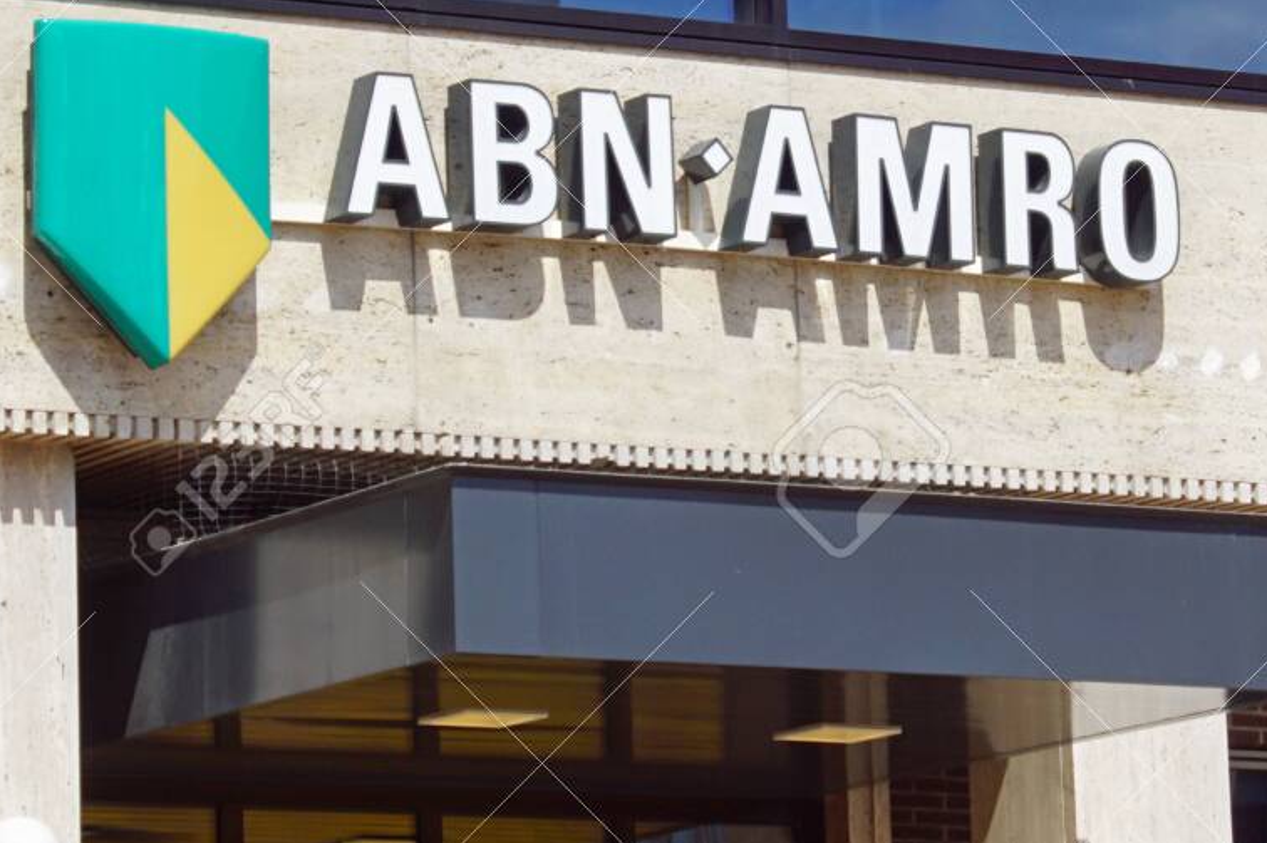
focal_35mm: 129
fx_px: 4537
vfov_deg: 10.6
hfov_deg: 15.9
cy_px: 401
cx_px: 540
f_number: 11
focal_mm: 50
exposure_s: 1/160
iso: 100
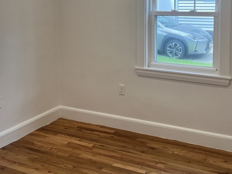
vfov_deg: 27.4
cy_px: 30
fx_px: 349
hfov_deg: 36.8
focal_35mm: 52
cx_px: 120
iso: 50
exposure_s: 1/199
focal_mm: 5.7
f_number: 1.5
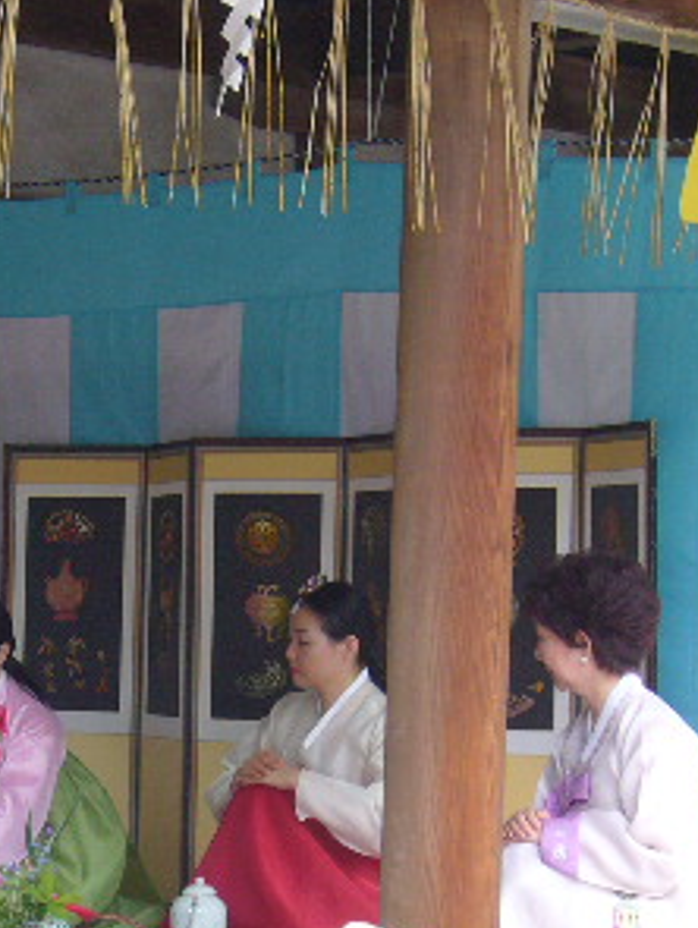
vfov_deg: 15.1
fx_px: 3488
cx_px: -66
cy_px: 717
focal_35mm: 130
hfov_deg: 11.3
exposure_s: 1/60
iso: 100
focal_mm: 9.9
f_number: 3.6
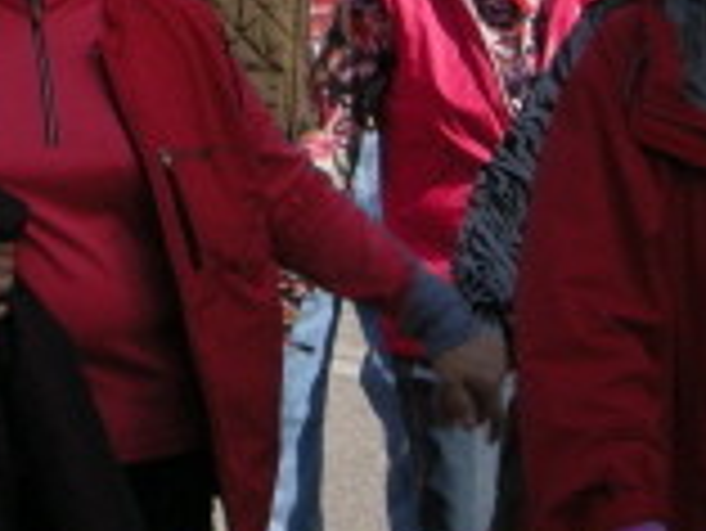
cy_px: -142
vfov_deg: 5.3
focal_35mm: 277
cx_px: -247
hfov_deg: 7.1
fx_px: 5654
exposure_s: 1/263
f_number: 4.8
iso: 64
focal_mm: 18.6
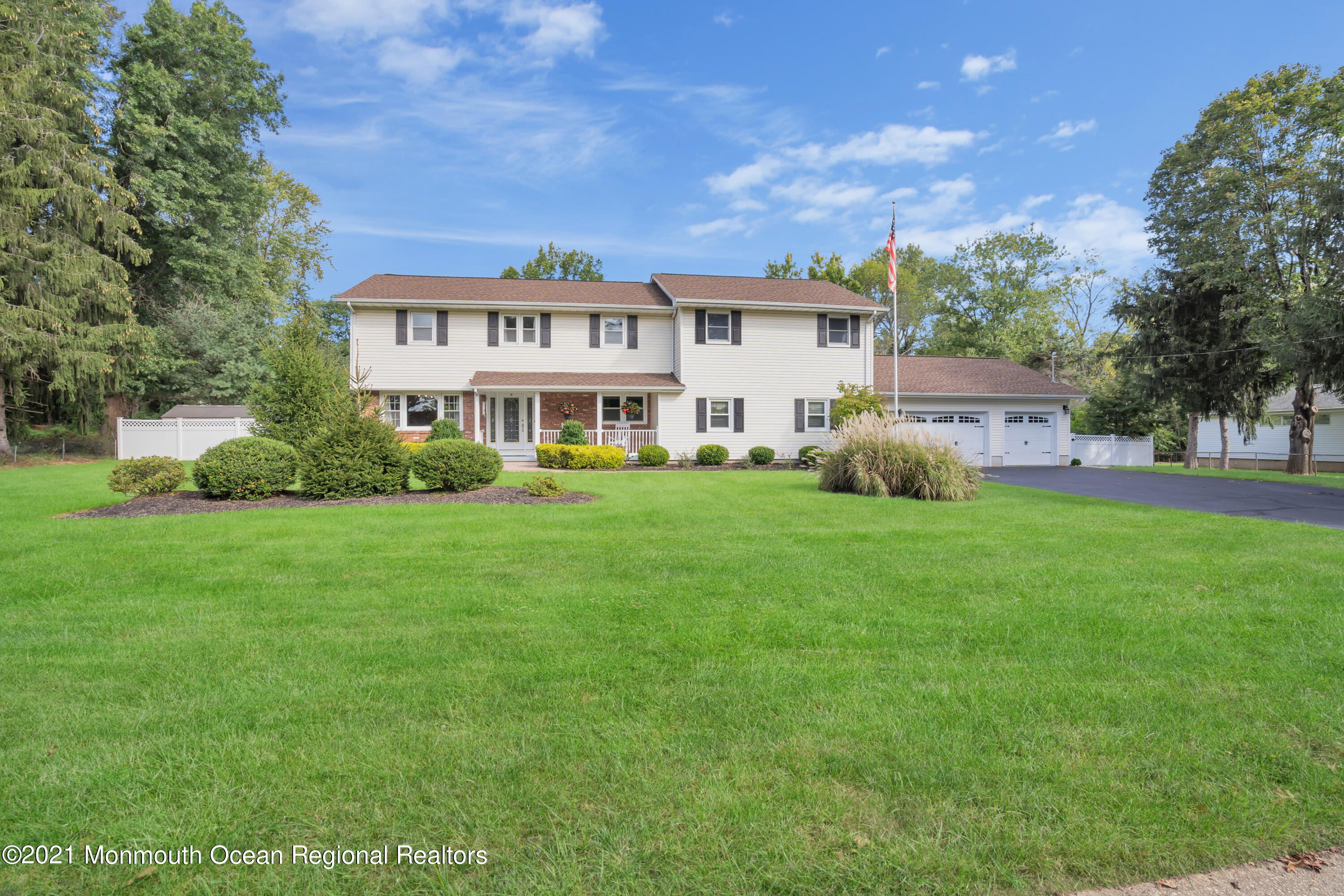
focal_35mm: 16
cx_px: 672
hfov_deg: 96.7
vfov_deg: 73.7
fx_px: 597
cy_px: 448
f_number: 8
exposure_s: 1/30
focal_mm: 16
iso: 100
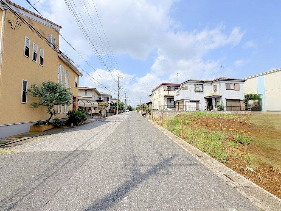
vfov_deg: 85.7
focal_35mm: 14
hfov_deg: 102.1
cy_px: 106
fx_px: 114
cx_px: 140
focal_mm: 2.22
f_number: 2.2
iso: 50
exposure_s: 1/3390
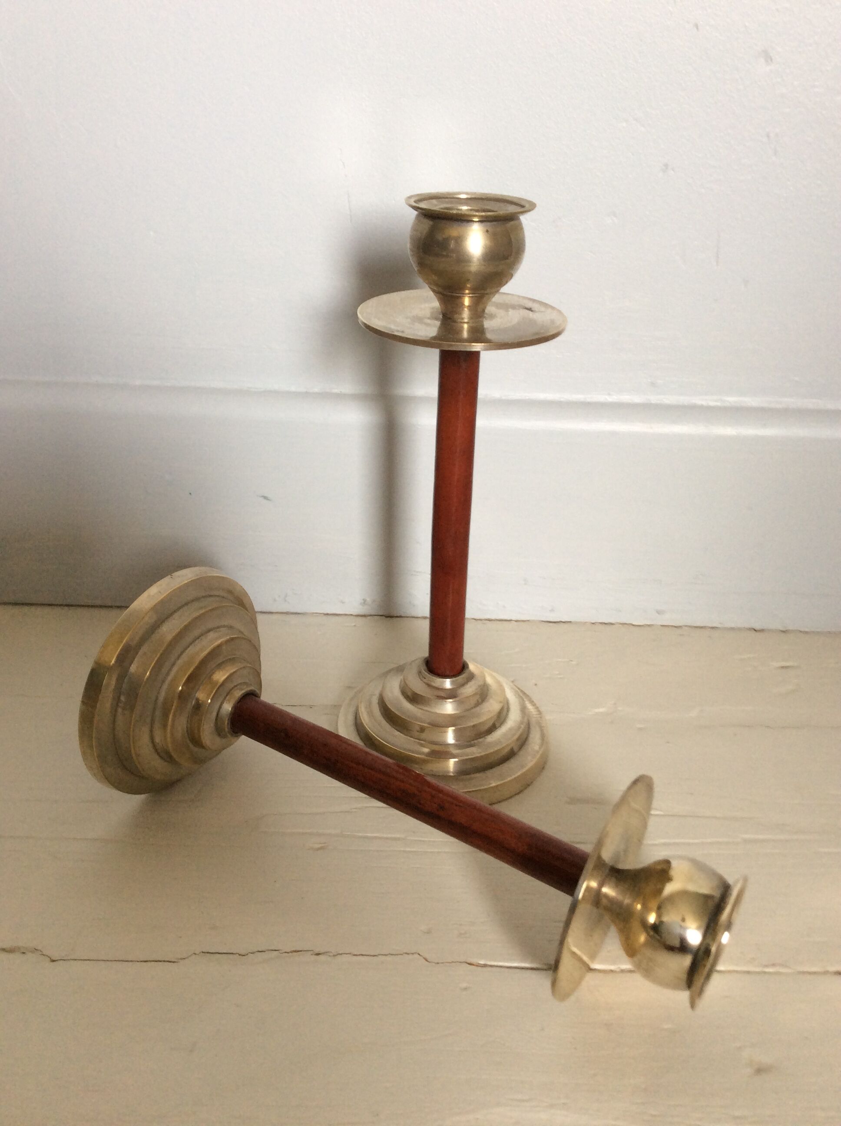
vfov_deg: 56.9
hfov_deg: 44.1
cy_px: 563
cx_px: 420
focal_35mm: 32
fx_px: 1039
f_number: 2.4
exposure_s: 1/25
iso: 50
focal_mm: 3.3
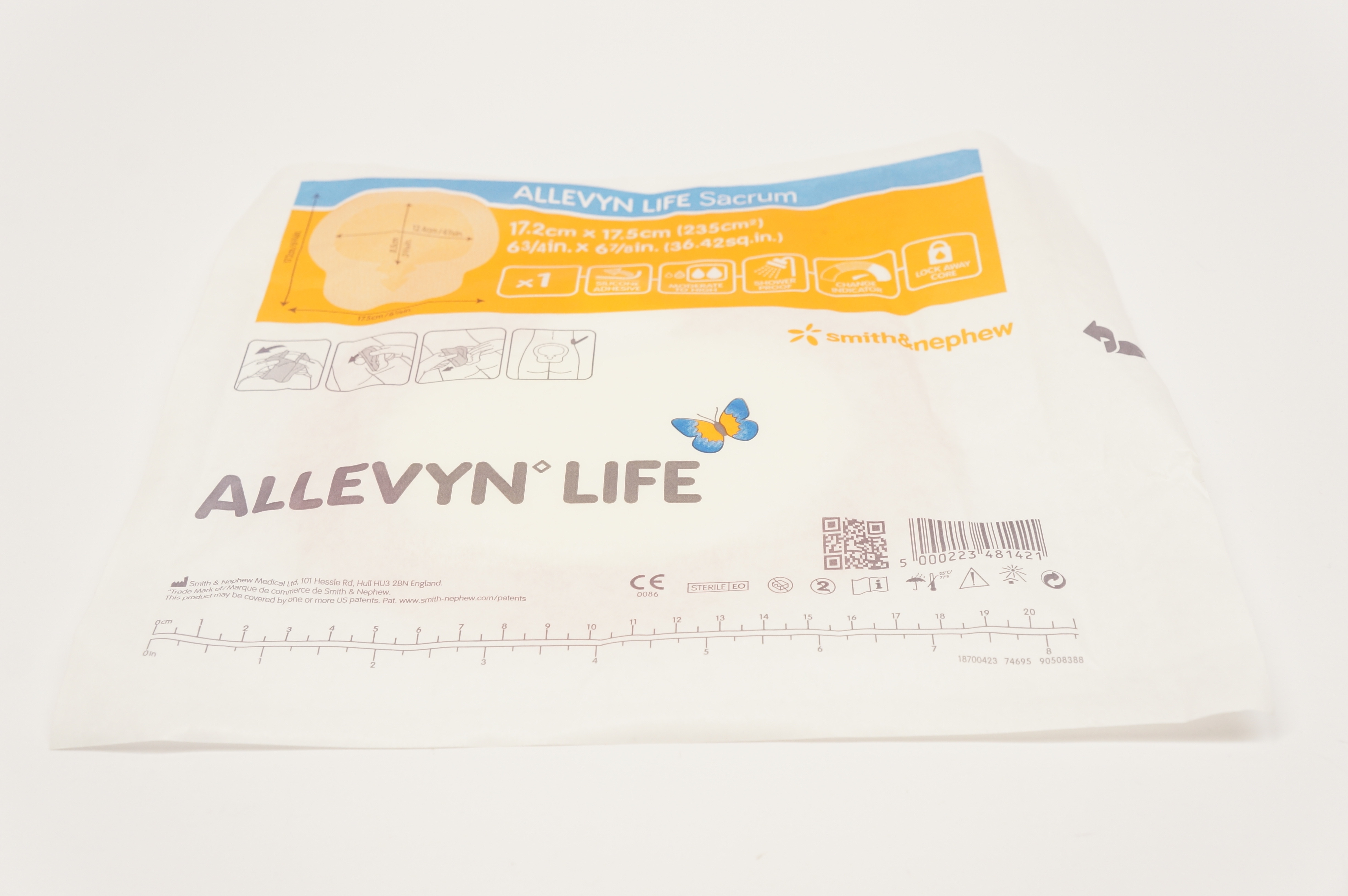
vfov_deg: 30.8
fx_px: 1627
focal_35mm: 44
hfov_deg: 45.0
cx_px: 674
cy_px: 448
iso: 400
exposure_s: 1/60
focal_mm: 29
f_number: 6.3
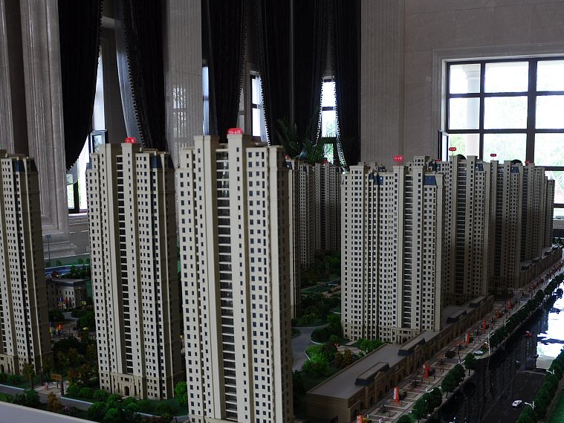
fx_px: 668
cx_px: 354
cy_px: 294
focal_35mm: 41
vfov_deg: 34.7
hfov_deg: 45.4
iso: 200
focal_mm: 18
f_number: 3.5
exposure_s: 1/60
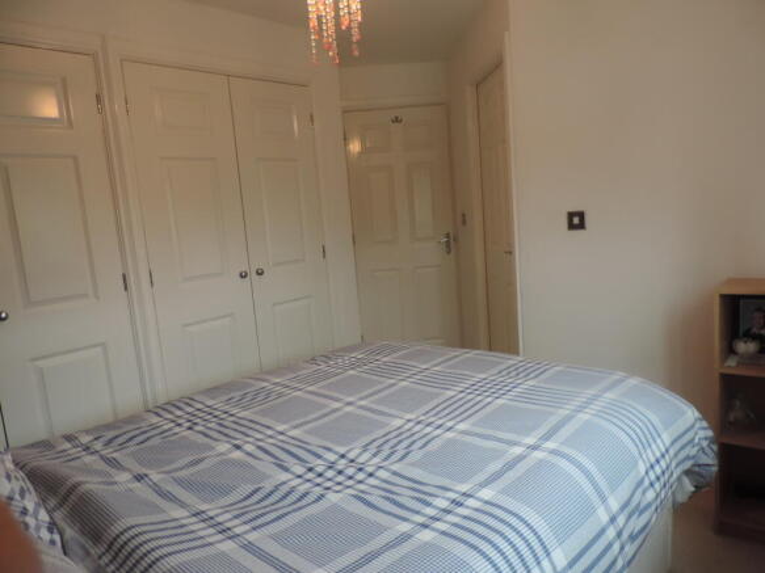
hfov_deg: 71.6
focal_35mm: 24
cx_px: 382
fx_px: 530
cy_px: 286
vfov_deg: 56.8
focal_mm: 4.3
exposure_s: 1/30
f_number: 3
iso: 220
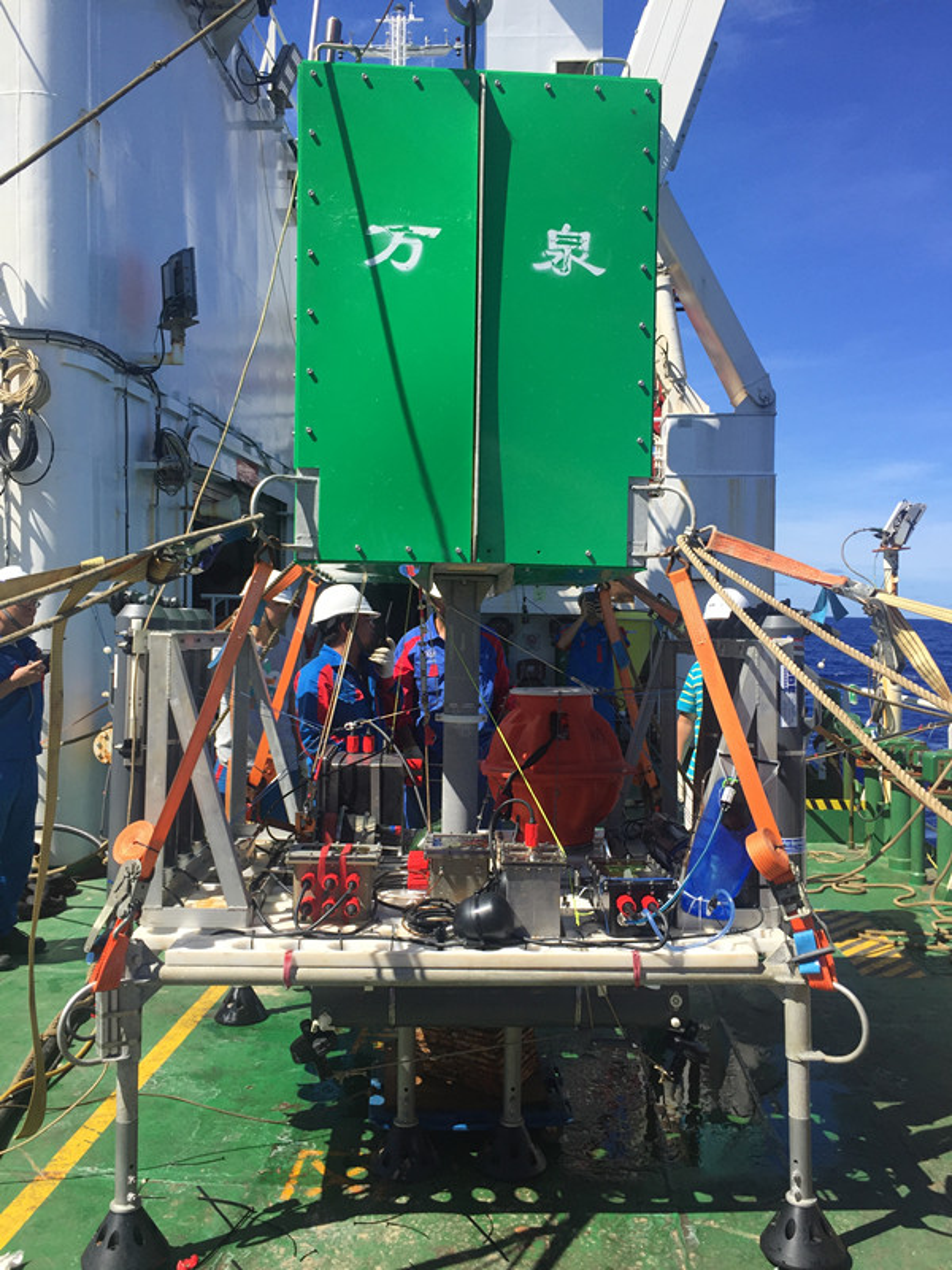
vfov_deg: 61.7
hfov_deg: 48.2
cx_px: 476
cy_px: 635
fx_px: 1063
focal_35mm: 29
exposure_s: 1/1980
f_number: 2.2
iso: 32
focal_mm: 4.15
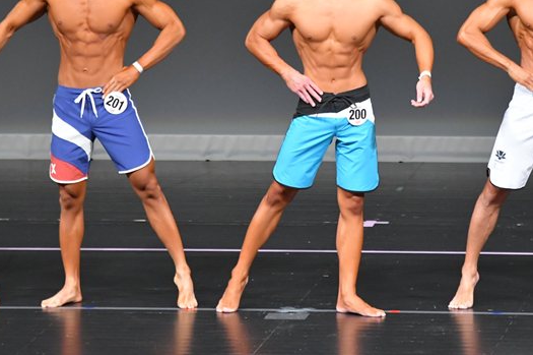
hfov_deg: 4.7
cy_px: 99
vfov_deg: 3.1
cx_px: 306
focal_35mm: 443
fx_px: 6553
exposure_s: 1/400
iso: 5000
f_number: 5.6
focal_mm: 200
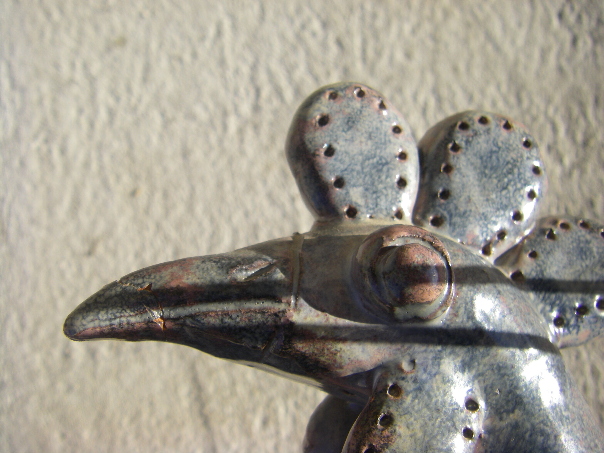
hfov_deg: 49.0
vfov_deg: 37.7
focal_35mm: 38
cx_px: 302
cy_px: 226
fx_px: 663
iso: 64
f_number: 3.5
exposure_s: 1/250
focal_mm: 6.3
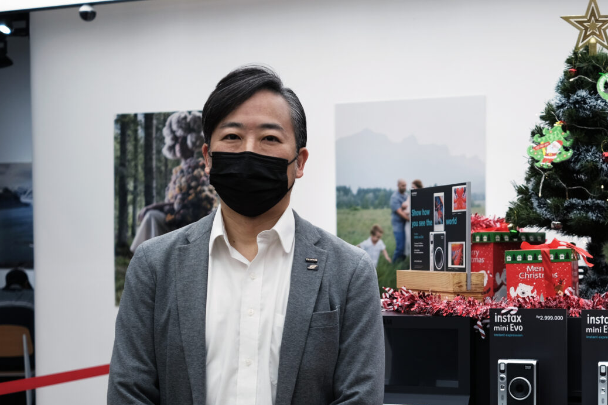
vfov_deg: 21.1
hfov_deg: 31.2
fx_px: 1081
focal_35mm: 64
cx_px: 409
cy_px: 307
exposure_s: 1/240
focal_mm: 27
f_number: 2.8
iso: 160
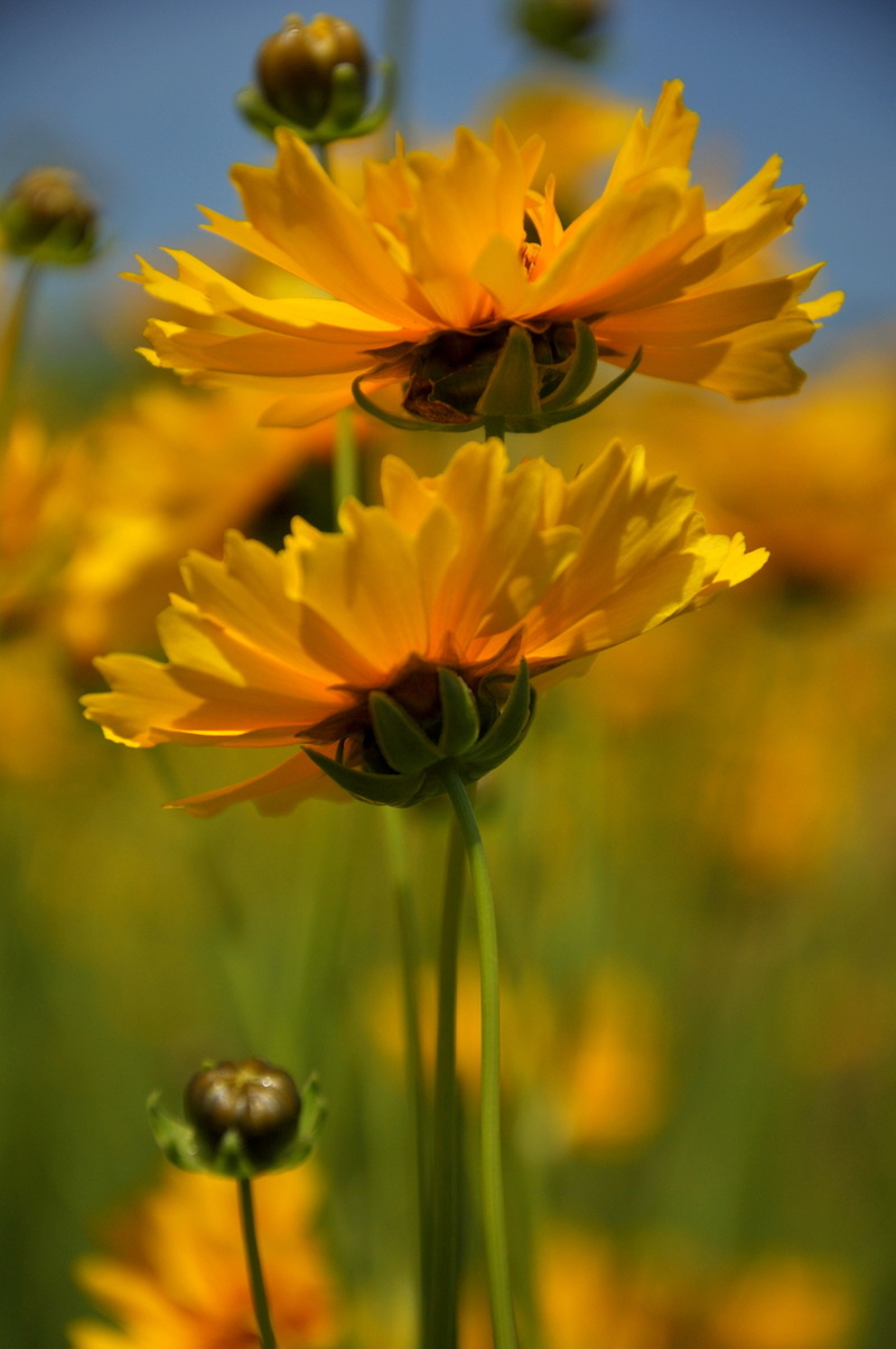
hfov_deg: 8.7
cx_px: 448
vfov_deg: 13.1
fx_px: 5893
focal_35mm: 158
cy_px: 674
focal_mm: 105
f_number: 5.6
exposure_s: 1/3200
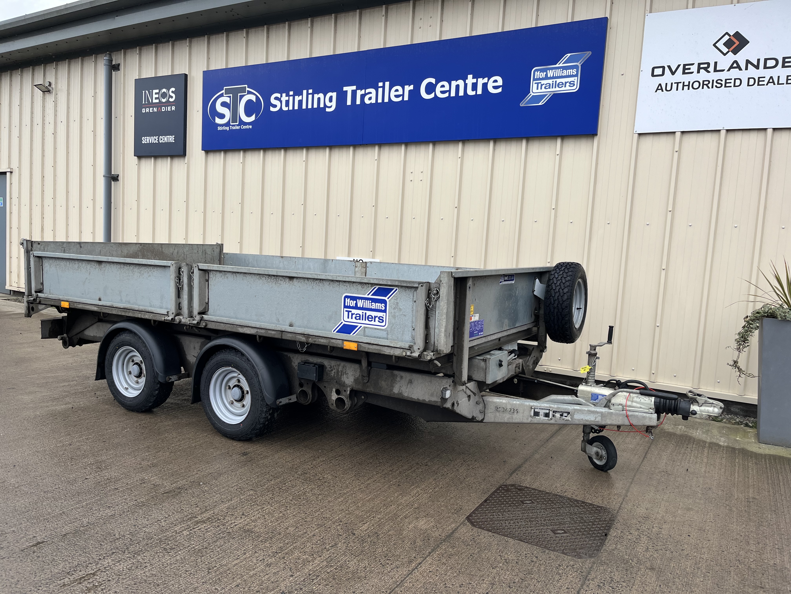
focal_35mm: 26
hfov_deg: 67.3
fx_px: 594
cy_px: 297
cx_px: 396
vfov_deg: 53.1
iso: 50
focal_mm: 5.1
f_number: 1.6
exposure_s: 1/935
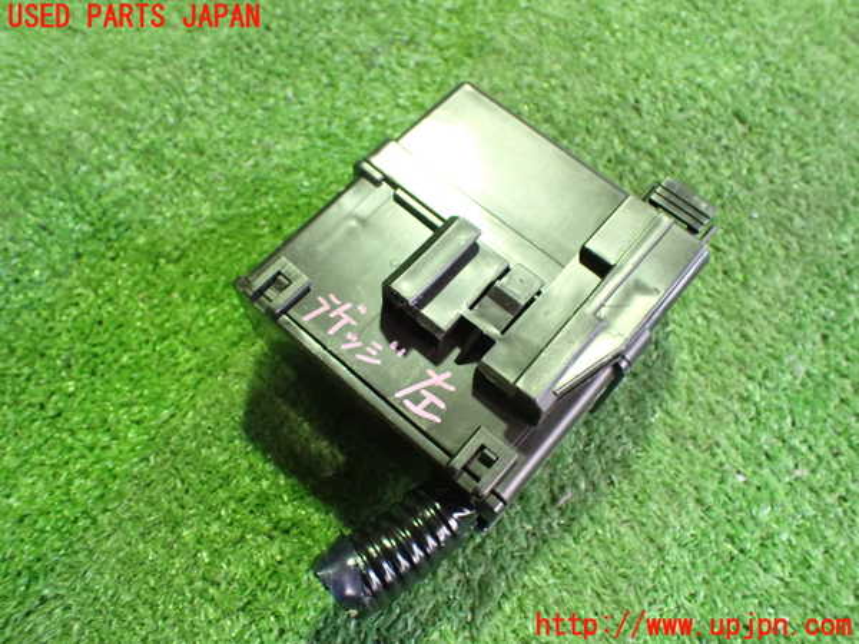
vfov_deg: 46.8
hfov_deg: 60.0
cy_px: 322
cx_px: 430
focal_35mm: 30
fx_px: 744
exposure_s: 1/30
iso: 1000
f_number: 2.3
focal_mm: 5.4
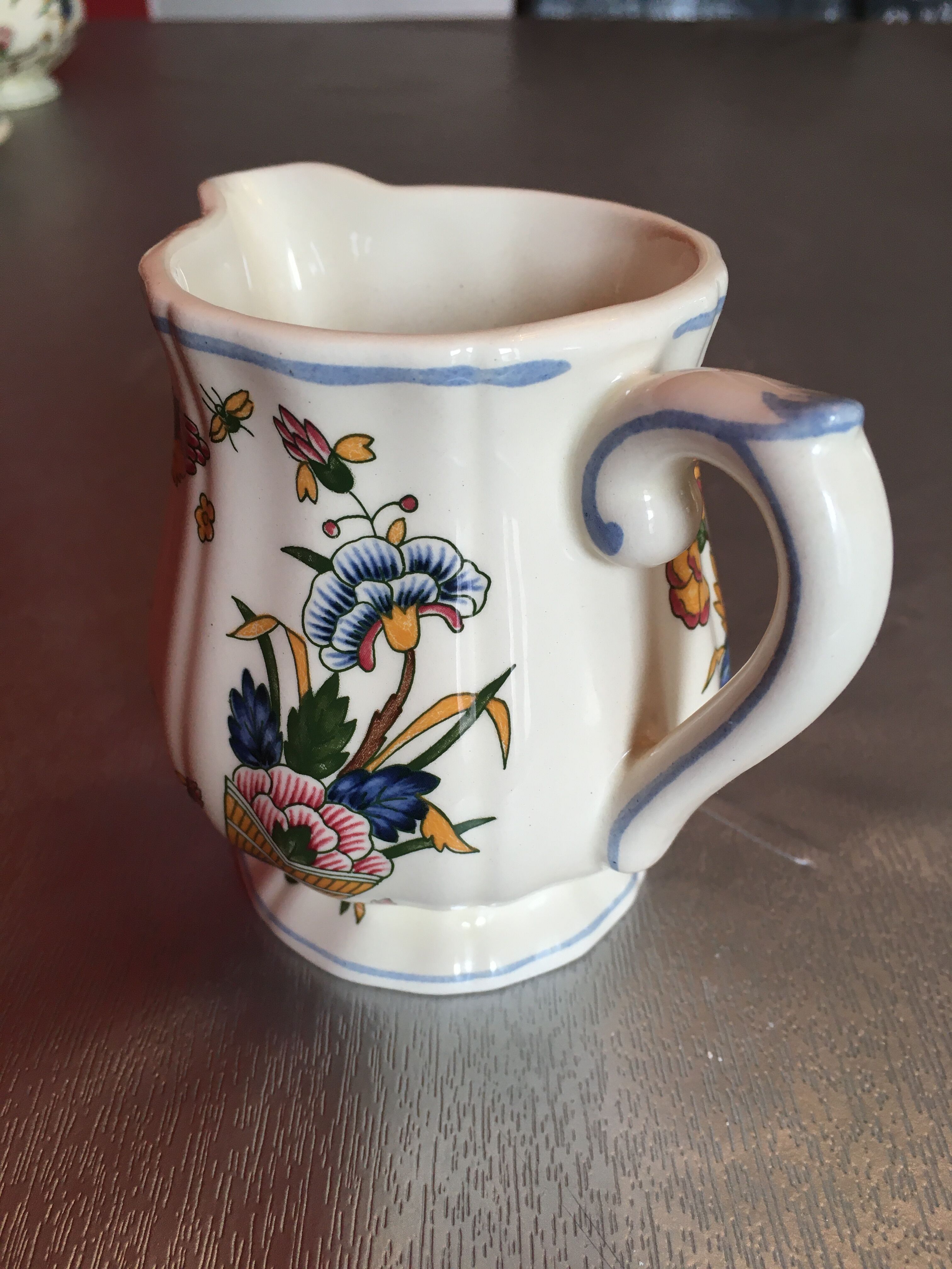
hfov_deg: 48.2
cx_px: 476
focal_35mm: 29
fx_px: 1063
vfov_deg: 61.7
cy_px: 634
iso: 25
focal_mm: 4.15
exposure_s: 1/33
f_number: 2.2
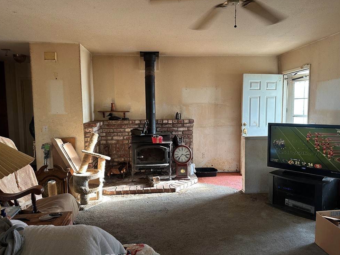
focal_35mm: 25
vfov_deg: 54.9
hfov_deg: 69.4
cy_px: 129
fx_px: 246
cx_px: 173
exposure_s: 1/60
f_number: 1.78
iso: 200
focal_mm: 6.86
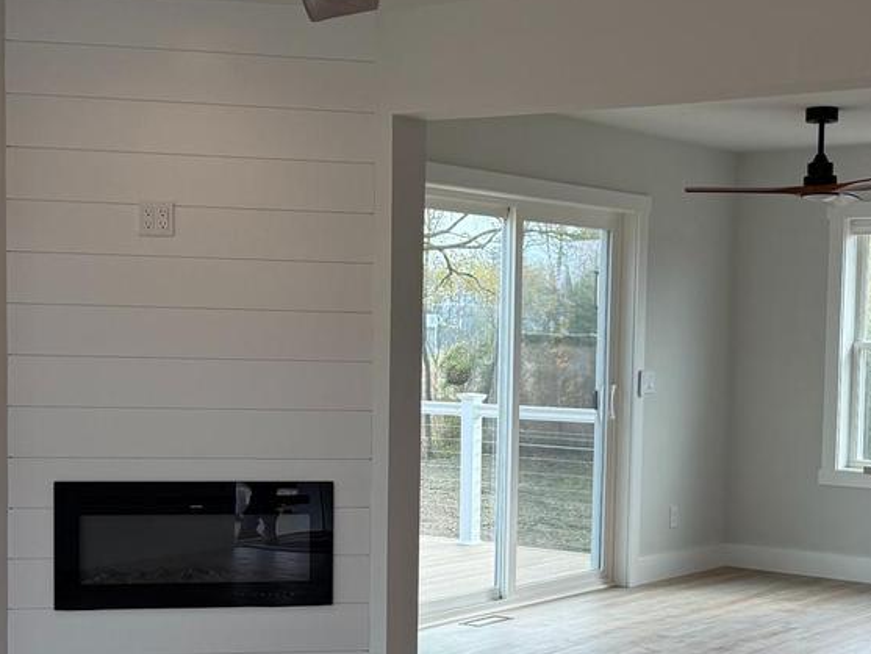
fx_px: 1560
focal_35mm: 62
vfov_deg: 23.5
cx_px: 557
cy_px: 447
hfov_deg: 31.0
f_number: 1.78
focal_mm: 6.76
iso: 100
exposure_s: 1/622
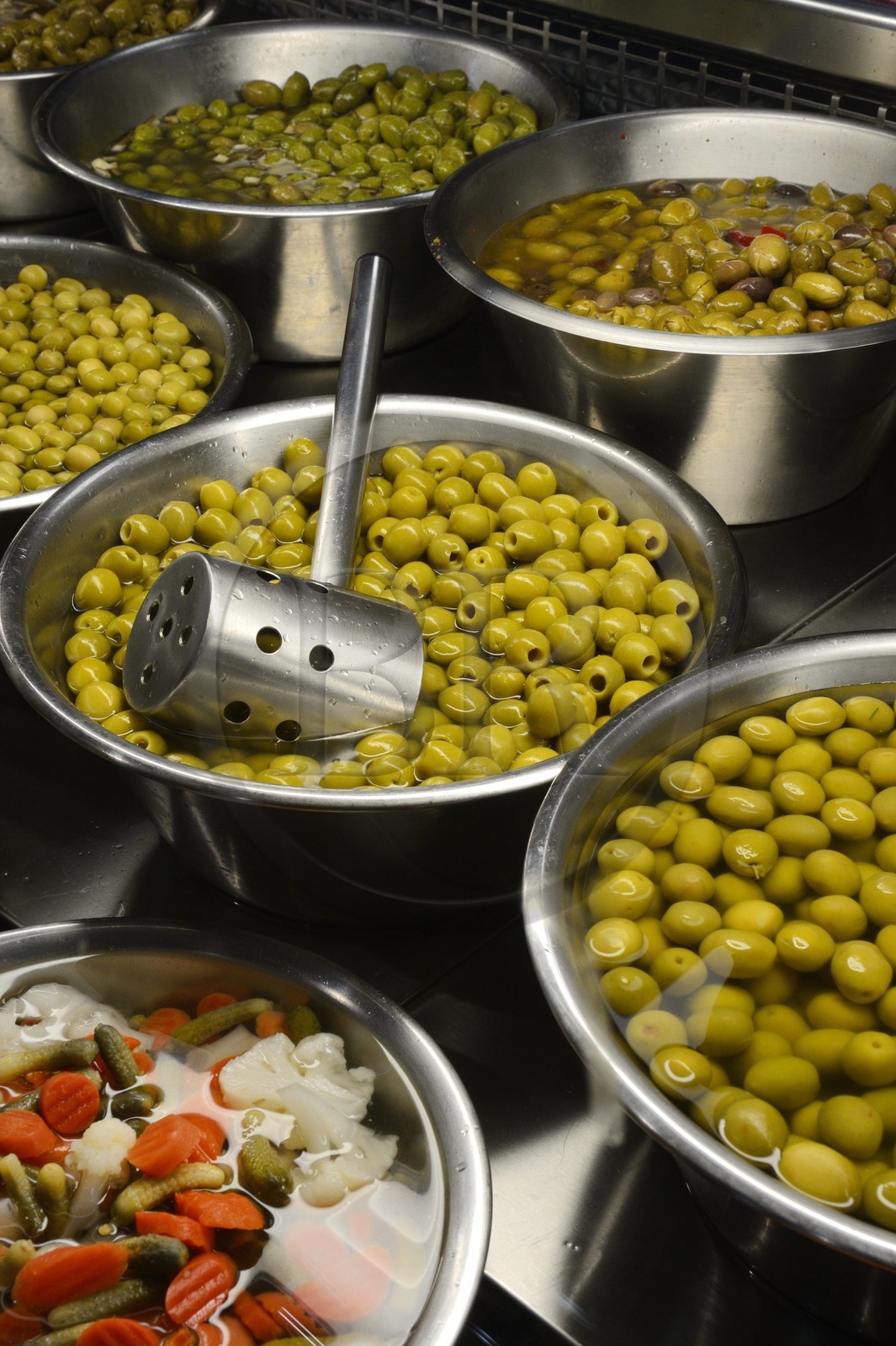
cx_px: 448
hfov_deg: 26.0
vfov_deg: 38.2
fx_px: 1943
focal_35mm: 52
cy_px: 673
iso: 1600
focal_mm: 52
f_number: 16
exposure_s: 1/100
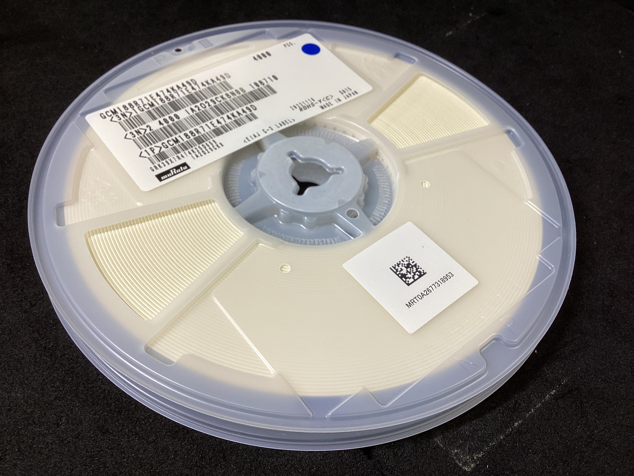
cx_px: 317
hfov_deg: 58.4
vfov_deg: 45.4
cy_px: 238
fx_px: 568
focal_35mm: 31
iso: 64
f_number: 2.4
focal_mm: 3.3
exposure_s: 1/50
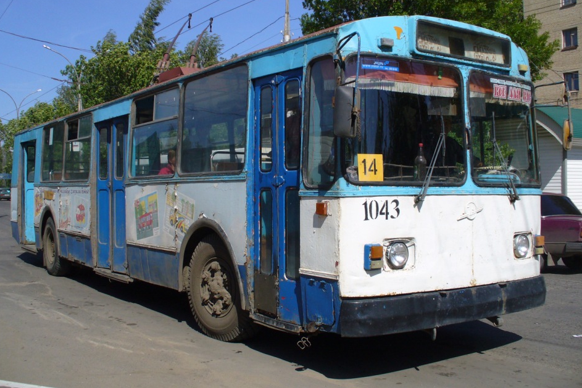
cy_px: 175
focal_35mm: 39
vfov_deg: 34.2
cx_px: 288
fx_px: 631
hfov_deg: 49.5
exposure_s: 1/500
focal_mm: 6.1
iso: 80
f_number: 5.6
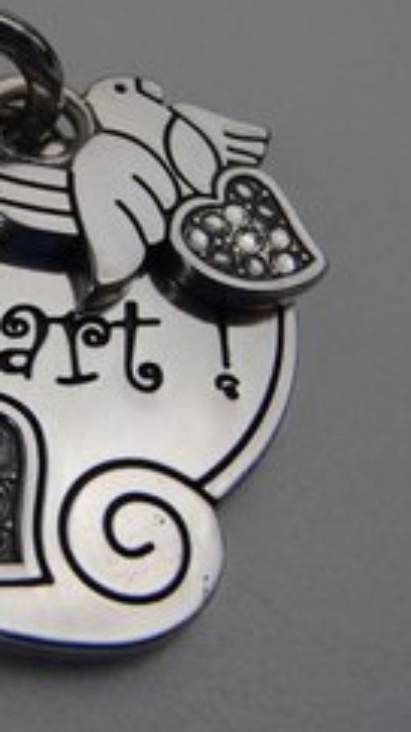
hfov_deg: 20.2
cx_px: -26
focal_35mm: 57
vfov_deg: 36.6
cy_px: 352
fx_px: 1105
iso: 100
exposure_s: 1/200
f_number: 4.7
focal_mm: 6.64
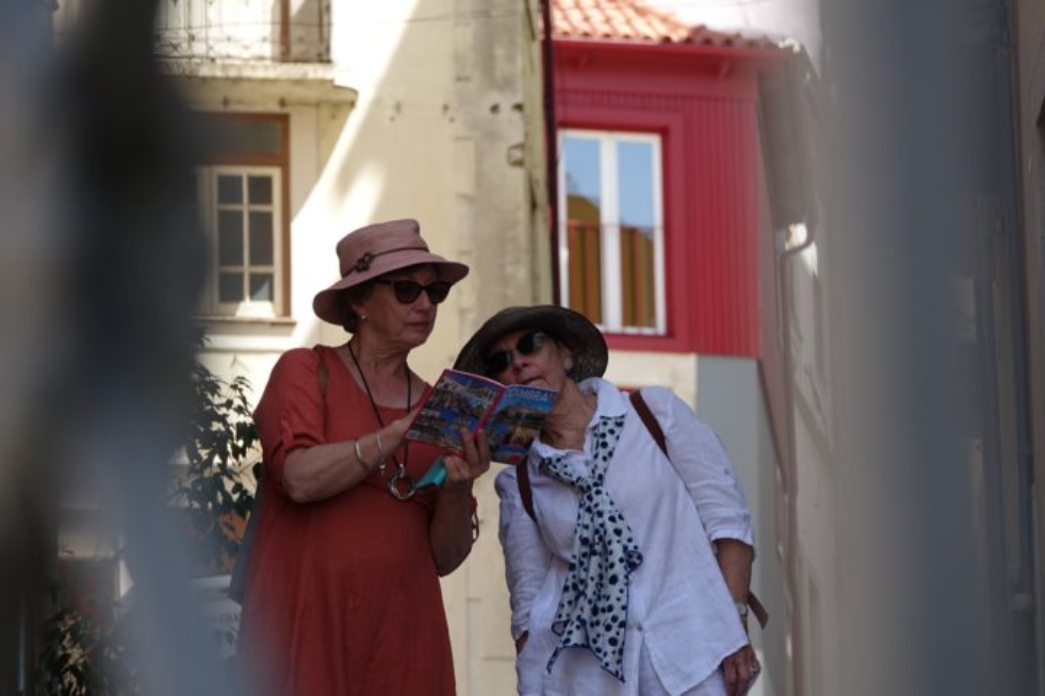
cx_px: 522
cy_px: 348
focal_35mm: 238
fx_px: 6908
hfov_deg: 8.7
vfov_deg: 5.8
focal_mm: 87.11
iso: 100
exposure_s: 1/250
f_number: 4
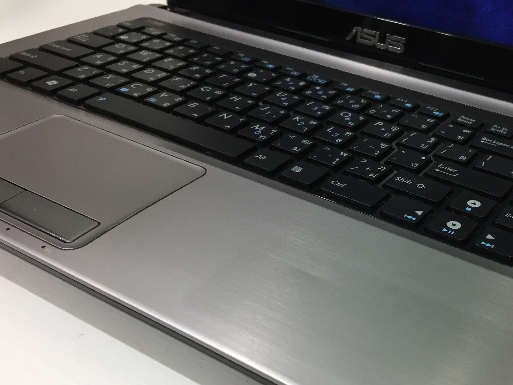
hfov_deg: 43.9
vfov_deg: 34.0
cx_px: 357
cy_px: 259
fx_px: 622
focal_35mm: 42
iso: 80
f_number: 2.2
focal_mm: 4.15
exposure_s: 1/33
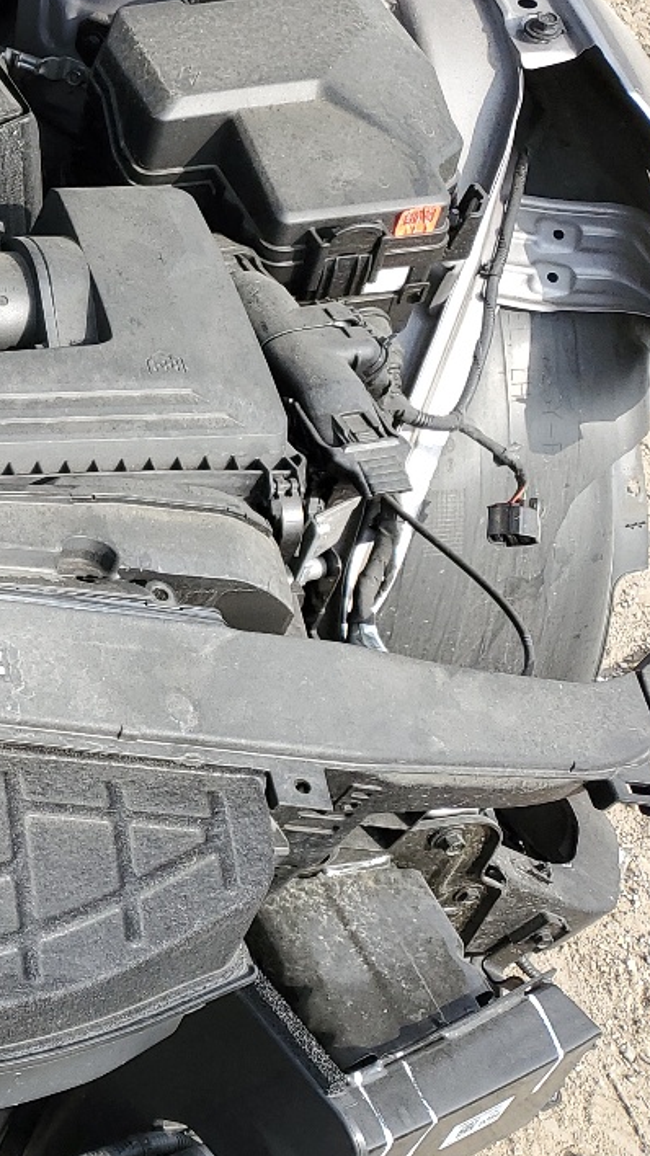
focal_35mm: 64
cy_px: 588
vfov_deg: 32.8
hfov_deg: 15.6
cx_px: -583
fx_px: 1962
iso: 50
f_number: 1.5
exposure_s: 1/1000
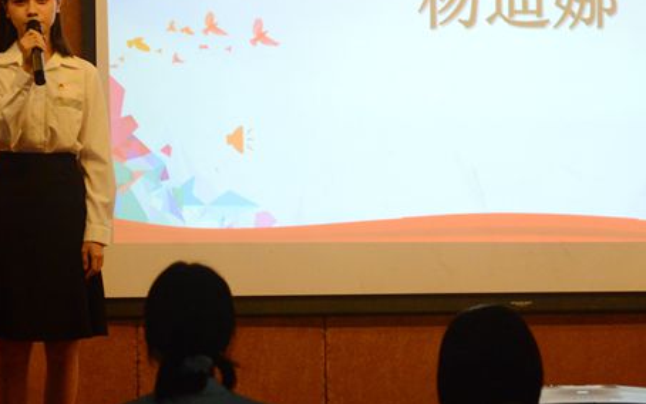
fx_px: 3998
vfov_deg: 5.8
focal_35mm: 227
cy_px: 108
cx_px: 357
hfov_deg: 9.2
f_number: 5.3
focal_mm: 75
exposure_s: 1/80
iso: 1600
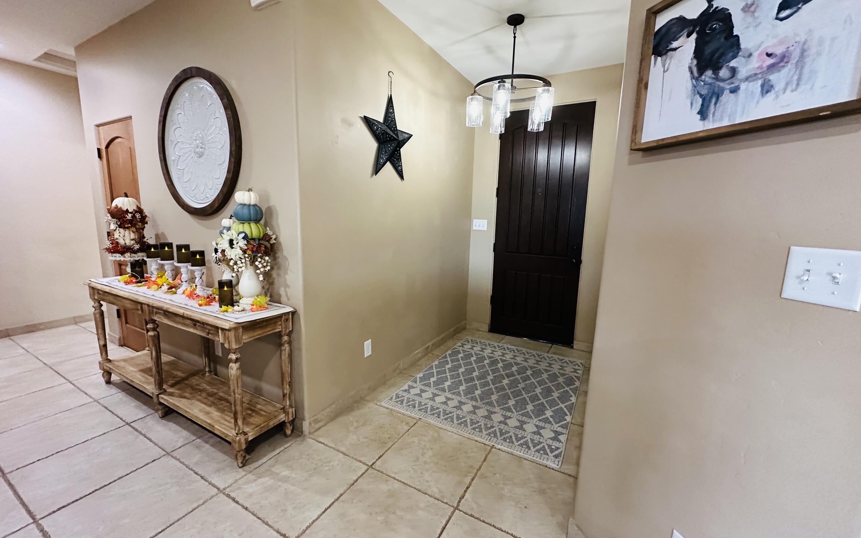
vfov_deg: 74.8
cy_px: 271
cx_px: 427
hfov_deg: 101.5
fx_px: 352
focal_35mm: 15
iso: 640
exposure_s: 1/60
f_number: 2.2
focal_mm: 2.22
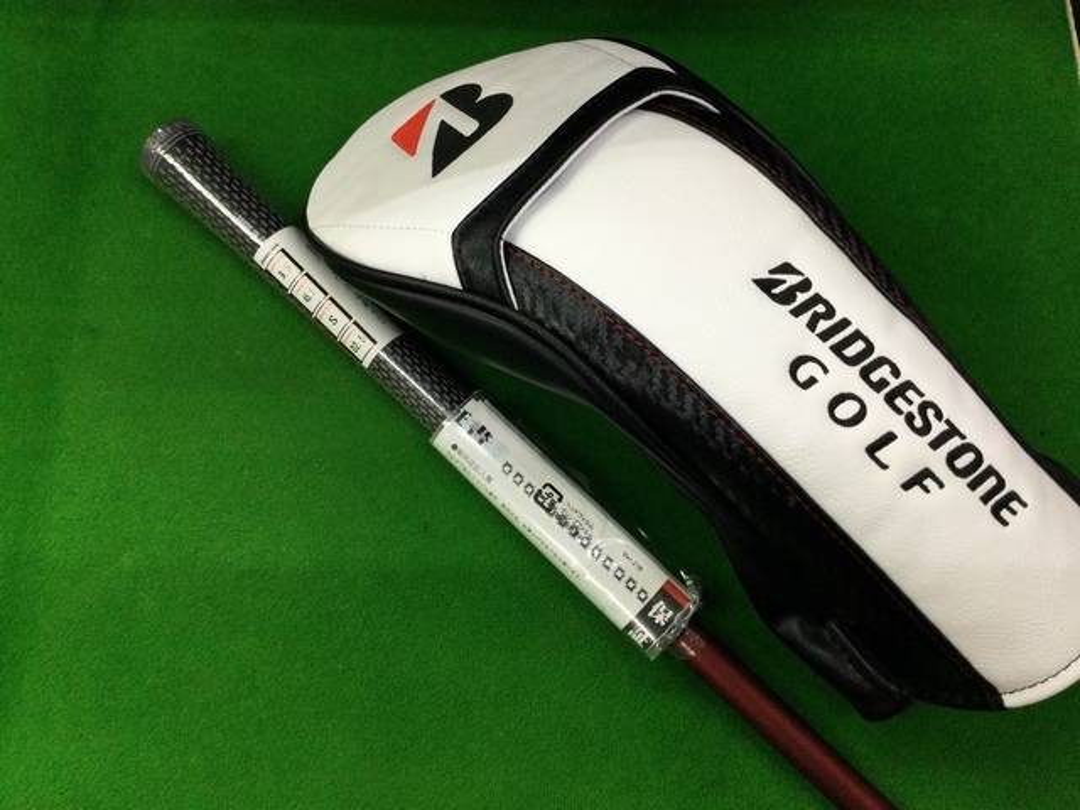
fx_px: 967
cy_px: 405
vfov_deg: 45.4
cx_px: 540
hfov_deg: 58.4
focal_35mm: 31
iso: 32
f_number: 2.4
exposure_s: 1/30
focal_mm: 3.3
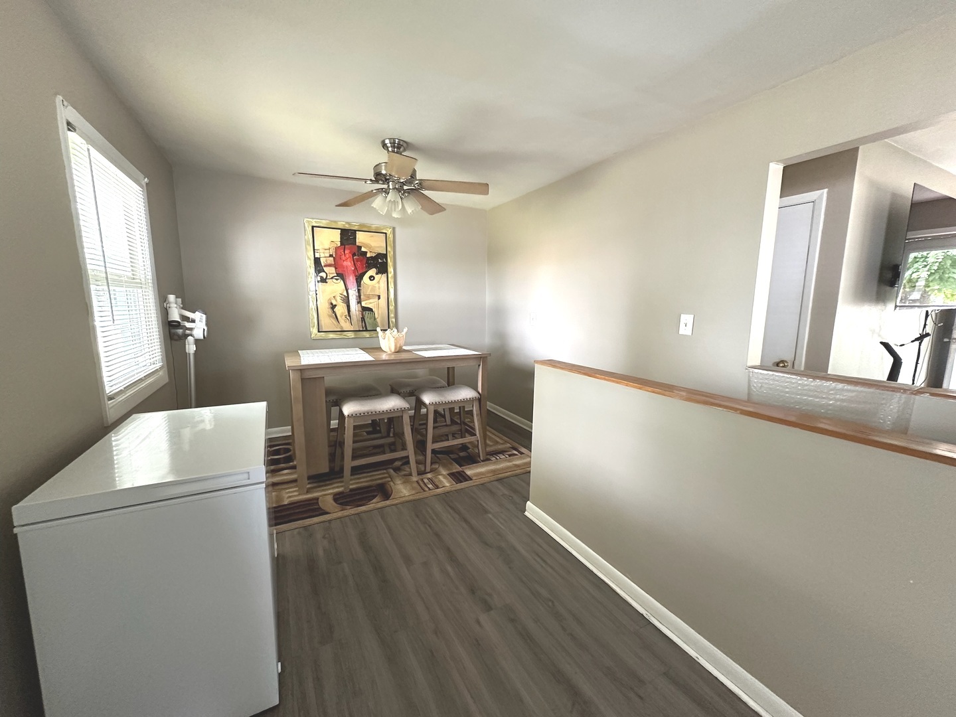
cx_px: 478
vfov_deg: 85.7
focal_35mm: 14
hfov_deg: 102.1
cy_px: 358
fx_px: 387
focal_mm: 2.22
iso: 400
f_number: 2.2
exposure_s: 1/60
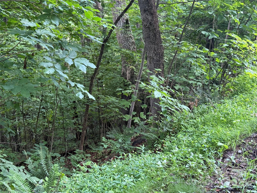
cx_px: 128
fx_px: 356
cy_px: 96
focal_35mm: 48
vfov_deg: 30.3
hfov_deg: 39.7
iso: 125
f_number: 1.78
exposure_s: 1/60
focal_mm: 6.76
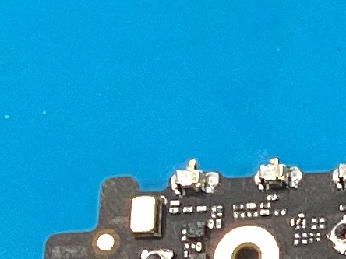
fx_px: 2279
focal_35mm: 228
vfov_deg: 6.2
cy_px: 665
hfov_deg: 7.4
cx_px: 1106
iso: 64
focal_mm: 3.3
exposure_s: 1/50
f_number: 2.4
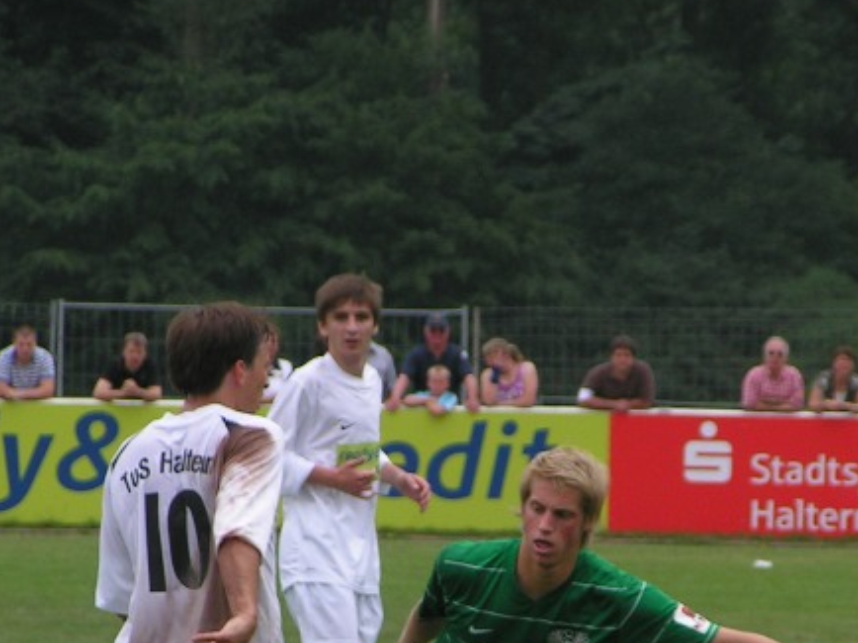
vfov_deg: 3.6
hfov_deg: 4.8
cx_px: 504
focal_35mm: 417
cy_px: 568
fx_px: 10330
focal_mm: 34.5
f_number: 3.5
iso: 50
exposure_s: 1/640
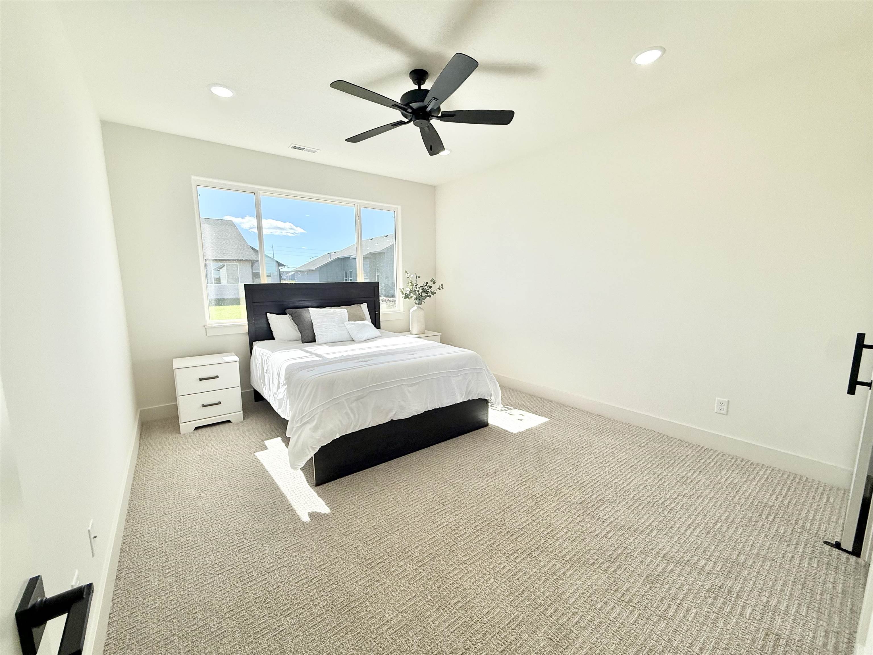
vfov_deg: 85.7
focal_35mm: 14
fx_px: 353
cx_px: 436
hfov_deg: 102.1
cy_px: 328
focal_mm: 2.22
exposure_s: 1/602
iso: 64
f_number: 2.2
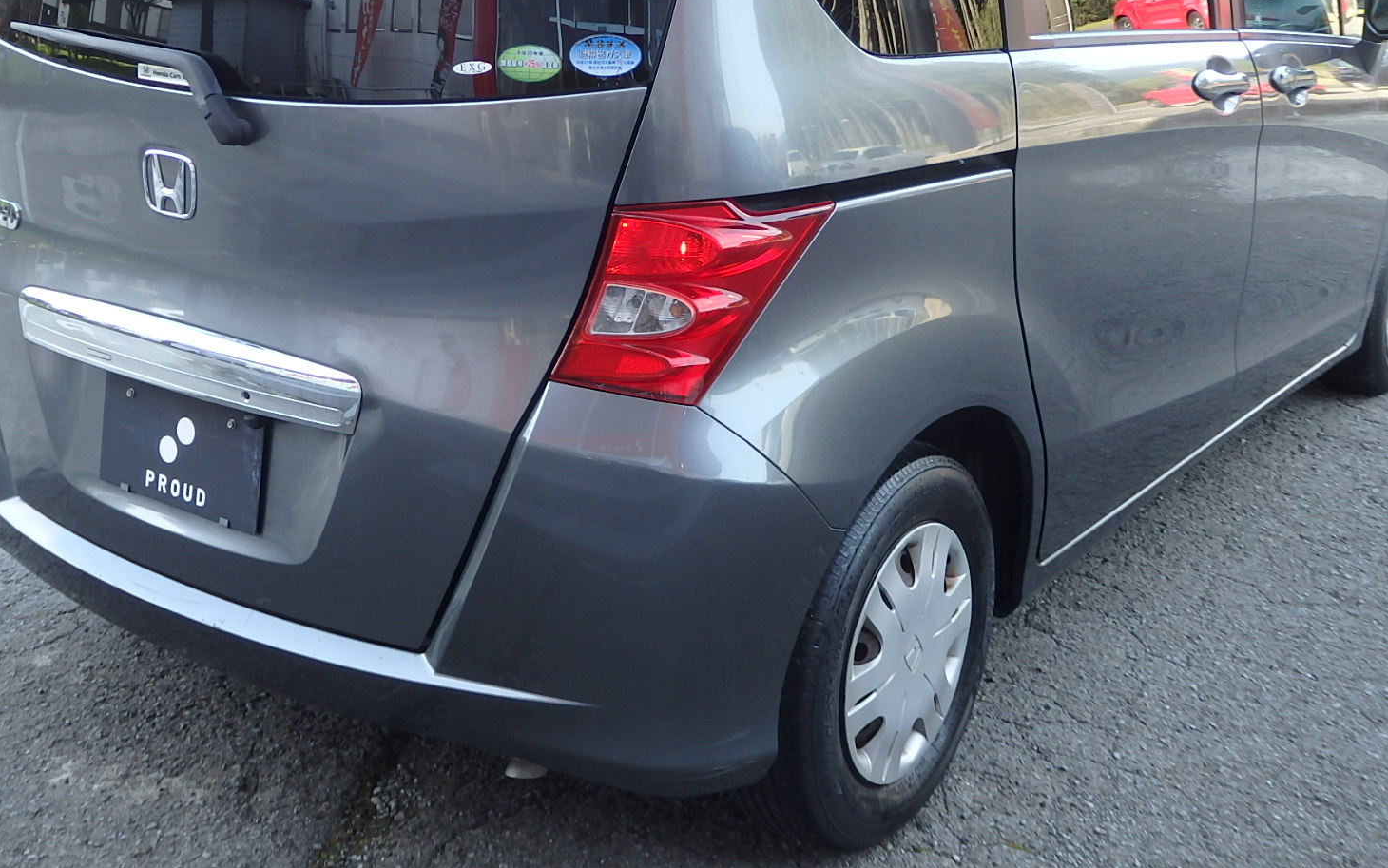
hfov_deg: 43.5
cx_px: 651
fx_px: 1740
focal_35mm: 46
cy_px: 261
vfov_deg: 27.8
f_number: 3.4
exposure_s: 1/100
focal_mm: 6
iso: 125
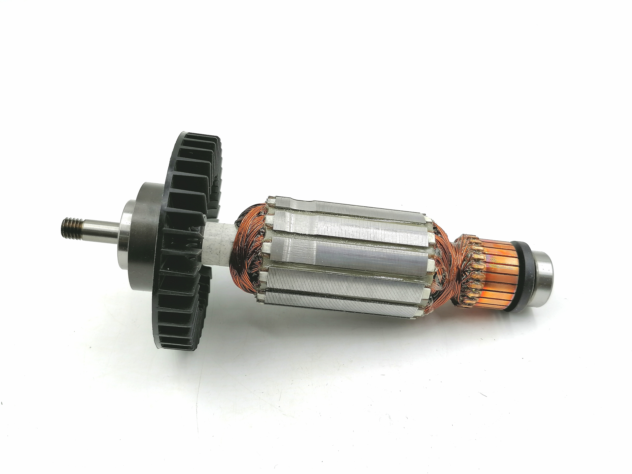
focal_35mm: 33
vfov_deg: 42.9
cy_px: 237
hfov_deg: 55.4
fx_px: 602
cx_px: 316
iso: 50
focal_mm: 5.3
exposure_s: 1/187
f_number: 1.8
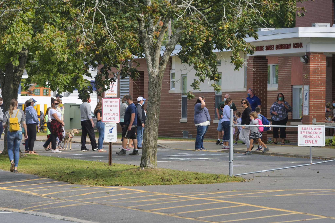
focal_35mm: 285
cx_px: 168
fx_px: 2651
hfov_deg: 7.2
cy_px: 112
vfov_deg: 4.8
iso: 320
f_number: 7.1
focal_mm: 190
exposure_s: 1/800
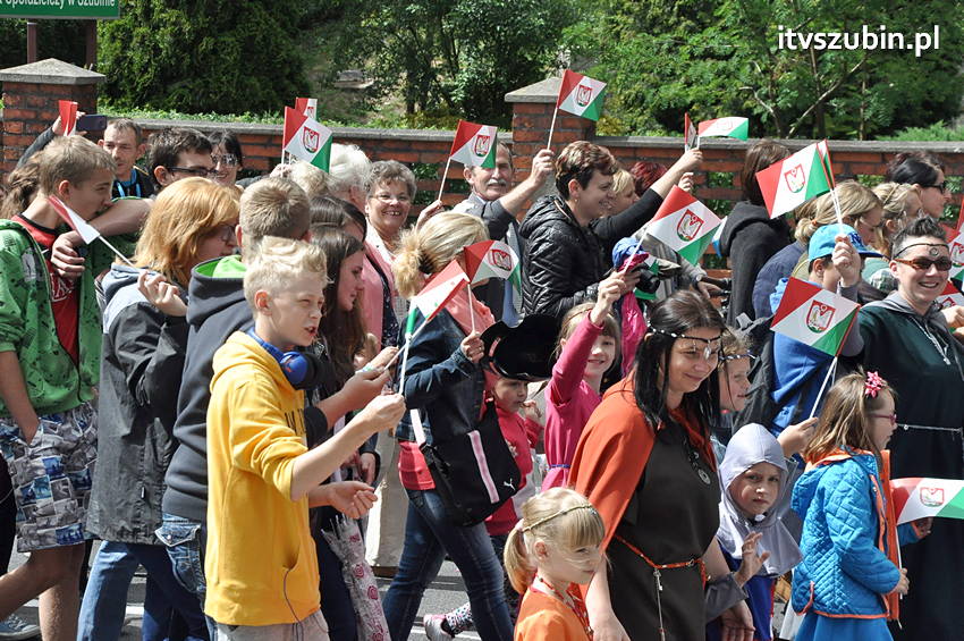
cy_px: 320
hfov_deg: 17.1
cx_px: 482
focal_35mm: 120
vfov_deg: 11.4
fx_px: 3210
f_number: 10
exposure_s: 1/1600
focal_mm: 80
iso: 1250
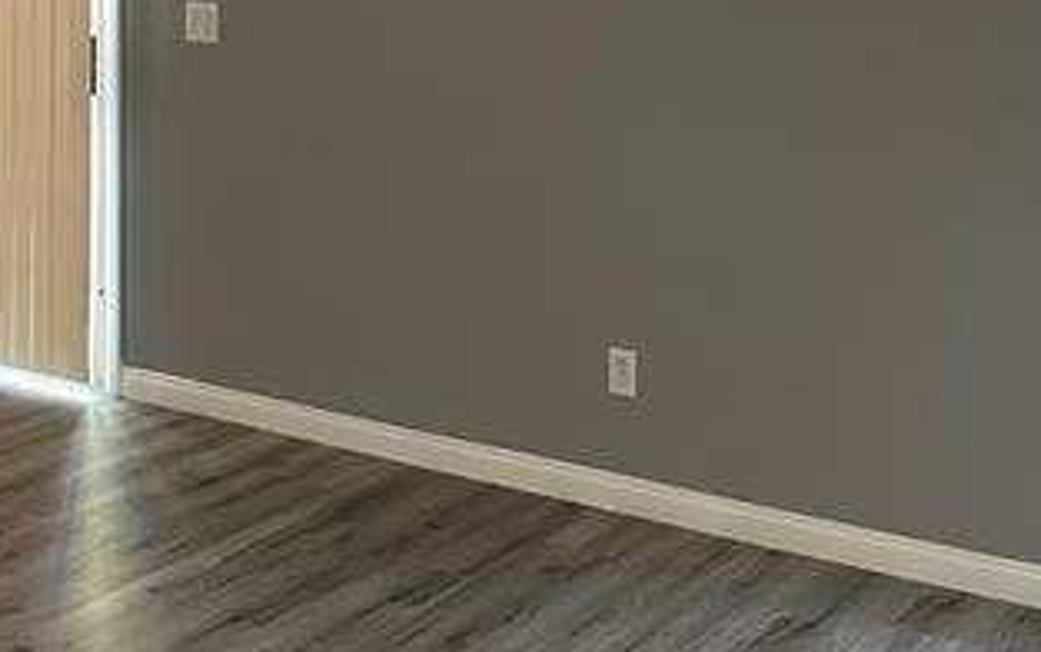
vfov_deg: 19.5
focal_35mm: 65
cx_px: 226
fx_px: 1845
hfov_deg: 30.8
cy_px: 7
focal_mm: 6.86
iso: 400
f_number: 1.78
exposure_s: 1/60
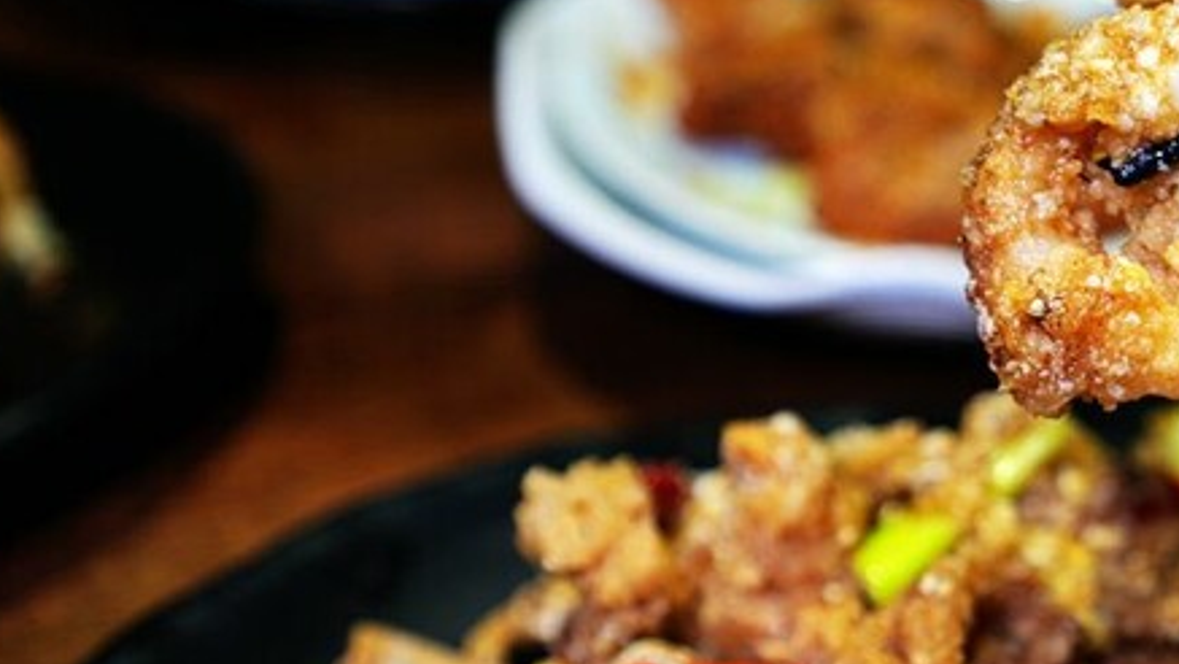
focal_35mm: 57
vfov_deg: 21.1
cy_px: 321
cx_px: 1063
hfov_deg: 34.5
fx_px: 1782
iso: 160
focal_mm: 28
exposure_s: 1/30
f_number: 2.8
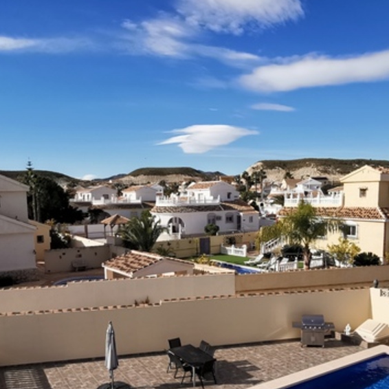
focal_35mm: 32
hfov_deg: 51.1
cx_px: 199
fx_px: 407
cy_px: 248
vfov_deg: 50.5
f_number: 2.2
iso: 50
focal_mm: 2.35
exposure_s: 1/1484
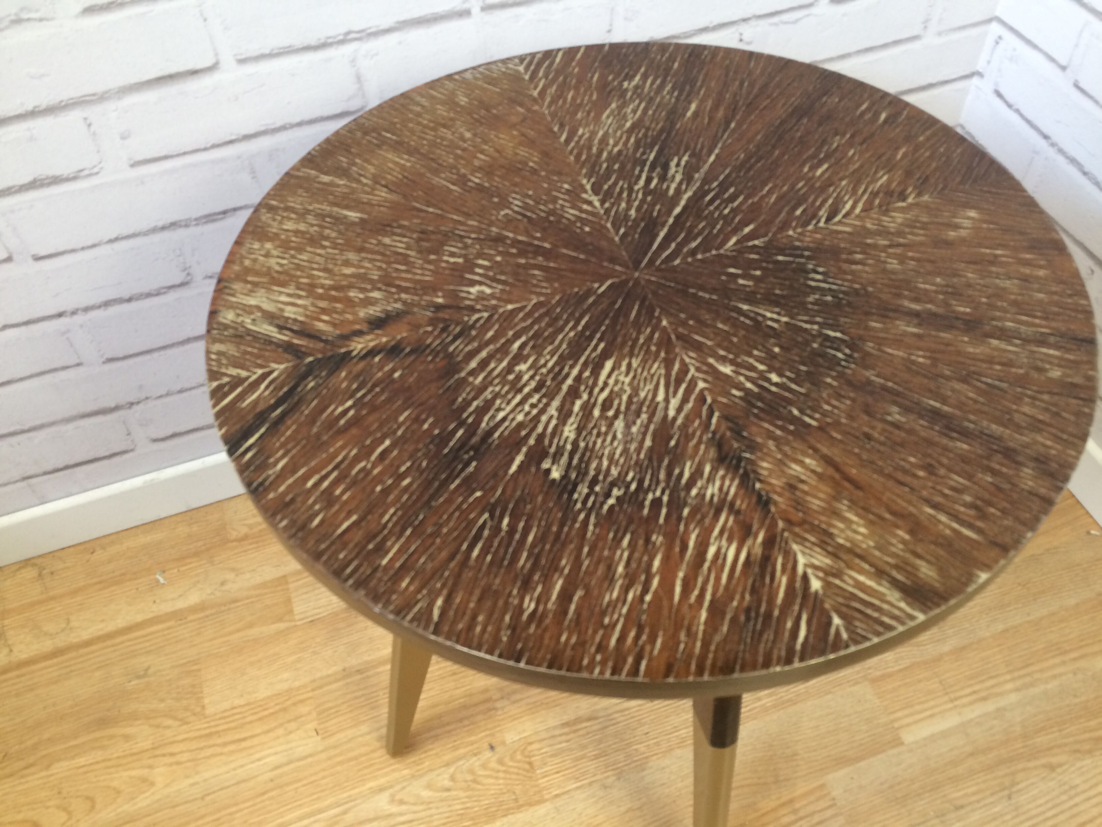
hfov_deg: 61.7
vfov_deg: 48.2
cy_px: 414
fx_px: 923
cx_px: 551
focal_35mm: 29
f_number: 2.2
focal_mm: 4.15
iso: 64
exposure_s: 1/33
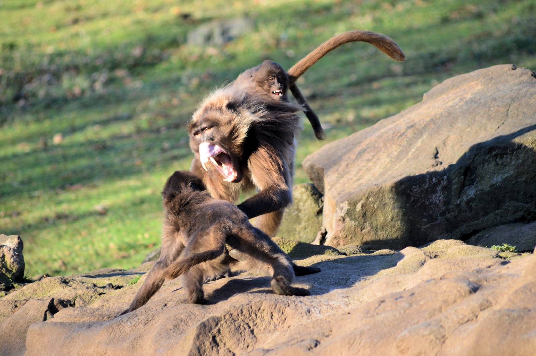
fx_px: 4909
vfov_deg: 4.2
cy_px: 178
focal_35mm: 330
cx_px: 268
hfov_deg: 6.2
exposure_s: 1/500
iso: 560
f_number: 5
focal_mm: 220
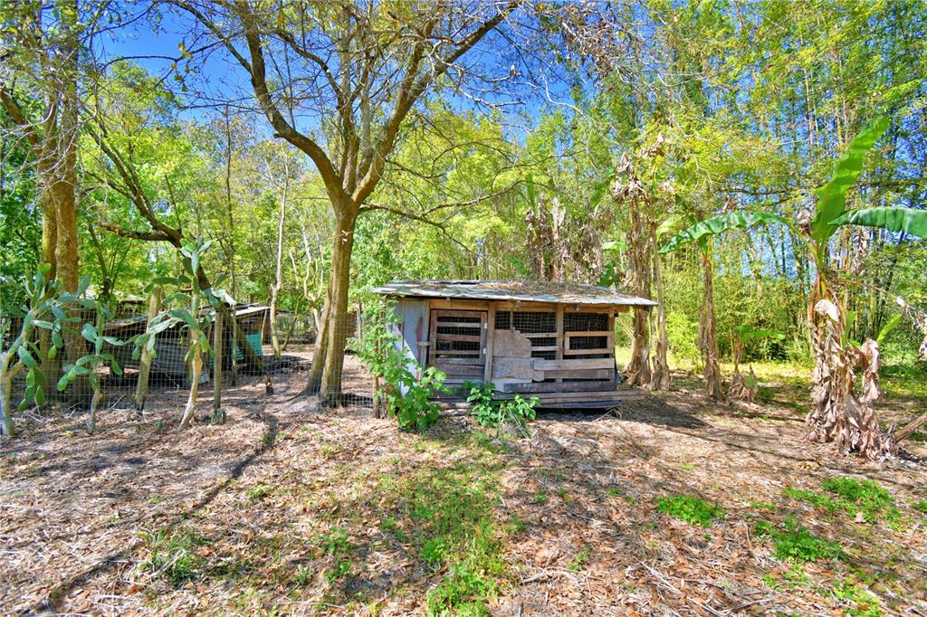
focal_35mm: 15
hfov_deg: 100.4
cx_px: 464
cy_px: 308
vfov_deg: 77.3
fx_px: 386
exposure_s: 1/500
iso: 160
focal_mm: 10
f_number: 4.5
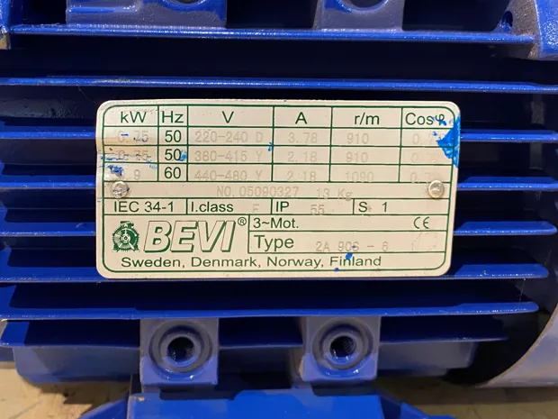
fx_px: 419
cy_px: 210
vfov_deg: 53.1
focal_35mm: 26
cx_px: 279
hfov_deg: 67.3
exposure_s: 1/33
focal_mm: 4.25
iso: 400
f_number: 1.8
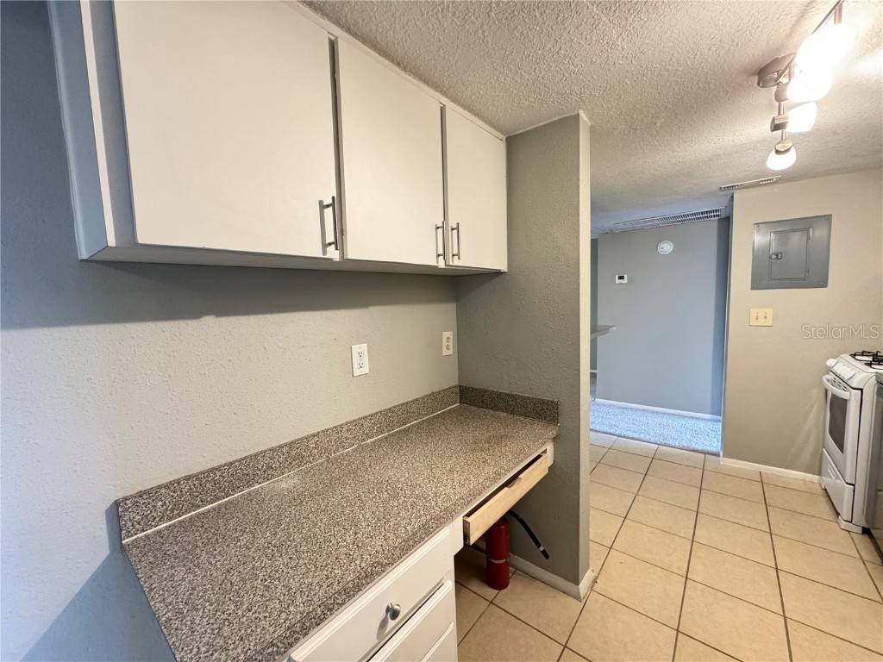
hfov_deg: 102.1
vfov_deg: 85.7
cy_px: 331
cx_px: 442
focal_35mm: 14
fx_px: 357
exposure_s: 1/60
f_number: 2.2
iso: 640
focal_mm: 2.22
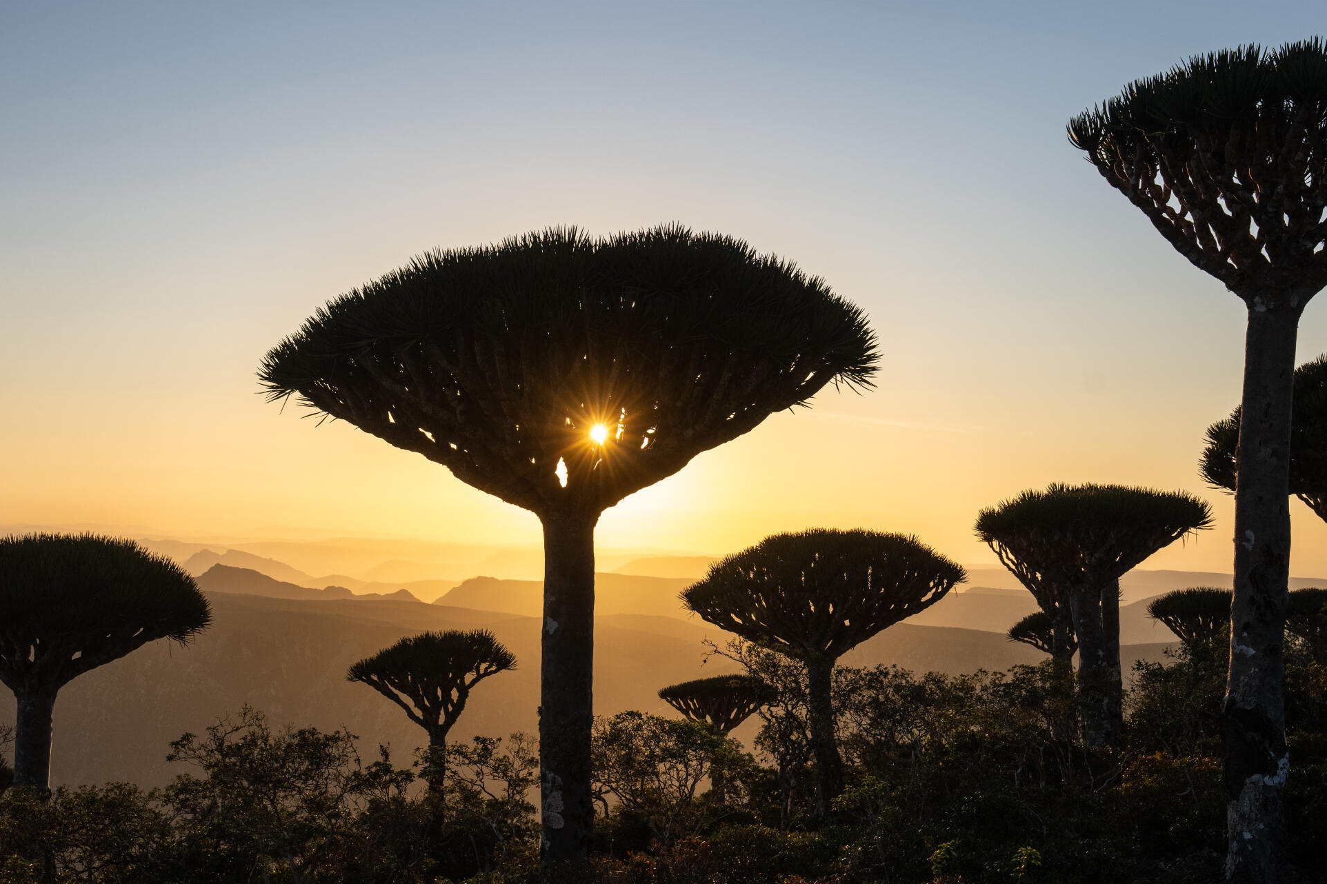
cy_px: 544
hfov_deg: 39.6
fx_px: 1843
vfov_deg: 26.9
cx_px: 677
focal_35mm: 50
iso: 400
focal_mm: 37
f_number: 7.1
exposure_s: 1/1000
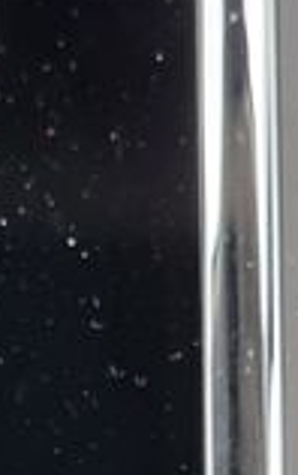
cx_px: -42
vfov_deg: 11.2
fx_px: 2322
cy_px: 752
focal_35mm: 179
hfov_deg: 7.3
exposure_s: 1/50
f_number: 1.8
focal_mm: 5.4
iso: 250
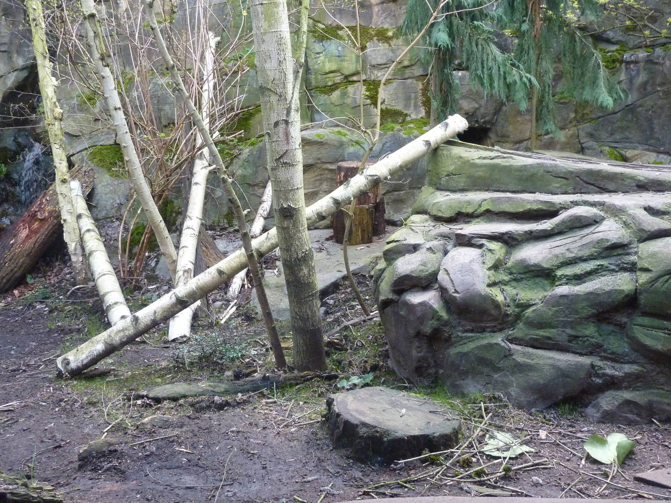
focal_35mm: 29
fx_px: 562
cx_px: 336
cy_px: 252
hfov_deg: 61.7
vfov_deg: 48.2
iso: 400
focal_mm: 4.7
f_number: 3.4
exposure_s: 1/80
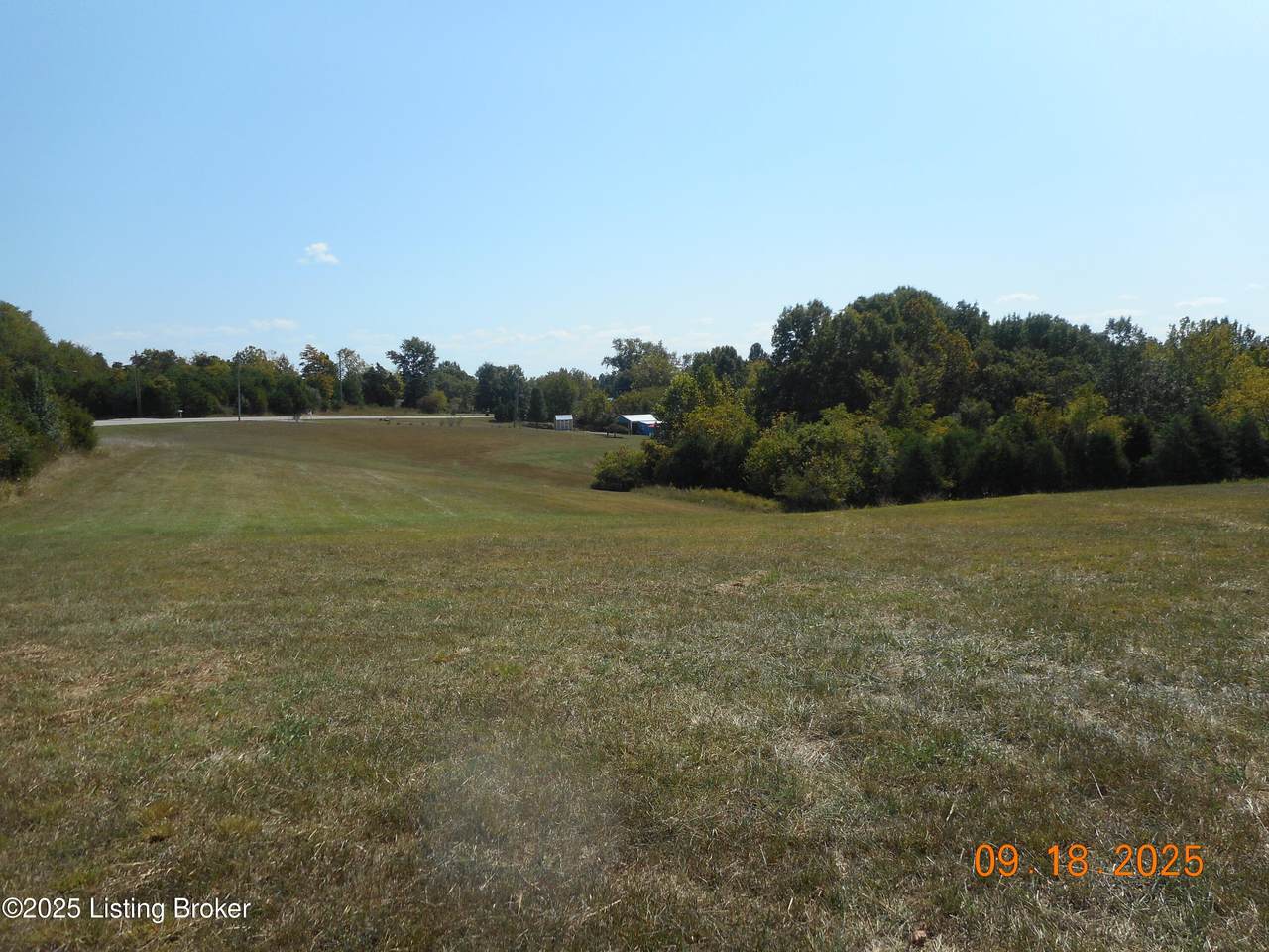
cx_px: 634
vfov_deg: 54.9
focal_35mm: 25
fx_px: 916
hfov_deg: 69.4
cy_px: 476
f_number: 3.7
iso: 80
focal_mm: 4.5
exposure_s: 1/1000
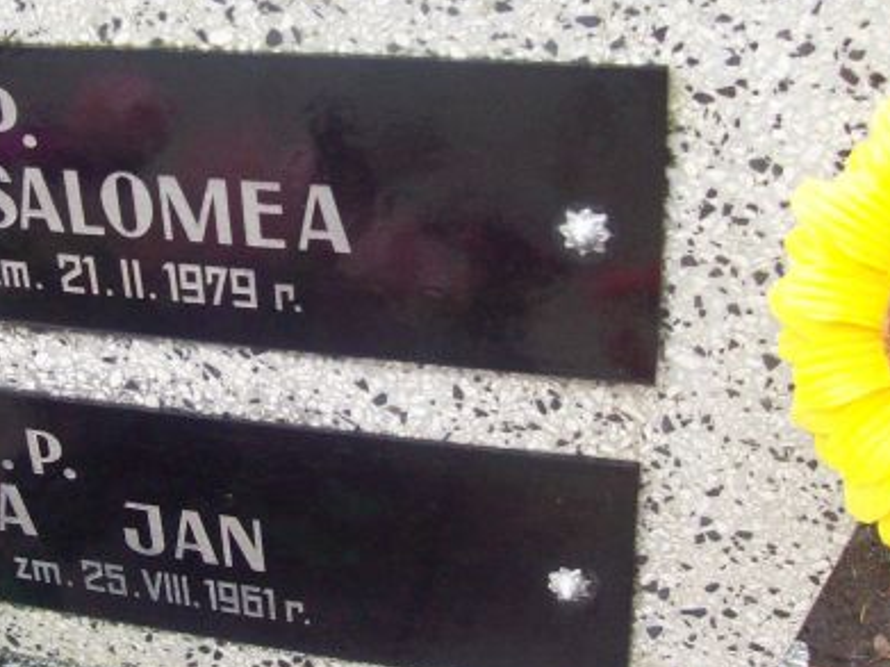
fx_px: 1516
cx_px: 269
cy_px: 260
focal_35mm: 59
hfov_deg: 32.3
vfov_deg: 24.7
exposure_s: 1/130
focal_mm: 6
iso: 200
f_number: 2.7
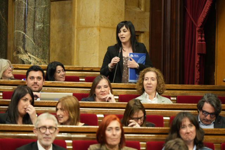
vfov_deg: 6.9
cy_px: 75
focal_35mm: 200
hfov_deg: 10.3
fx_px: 1250
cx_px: 112
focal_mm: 200
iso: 2500
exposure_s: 1/125
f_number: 4
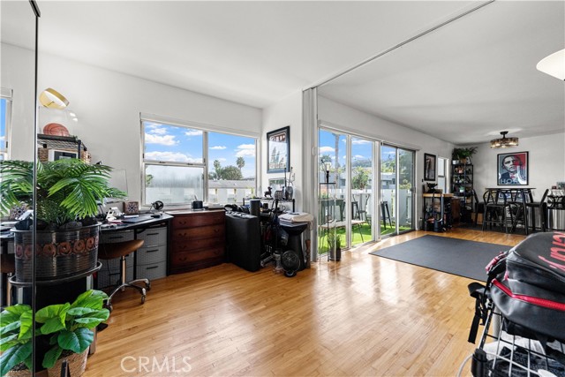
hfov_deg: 104.2
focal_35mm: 14
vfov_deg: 81.2
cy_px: 188
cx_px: 282
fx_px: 220
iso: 800
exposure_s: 1/320
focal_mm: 14
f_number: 8
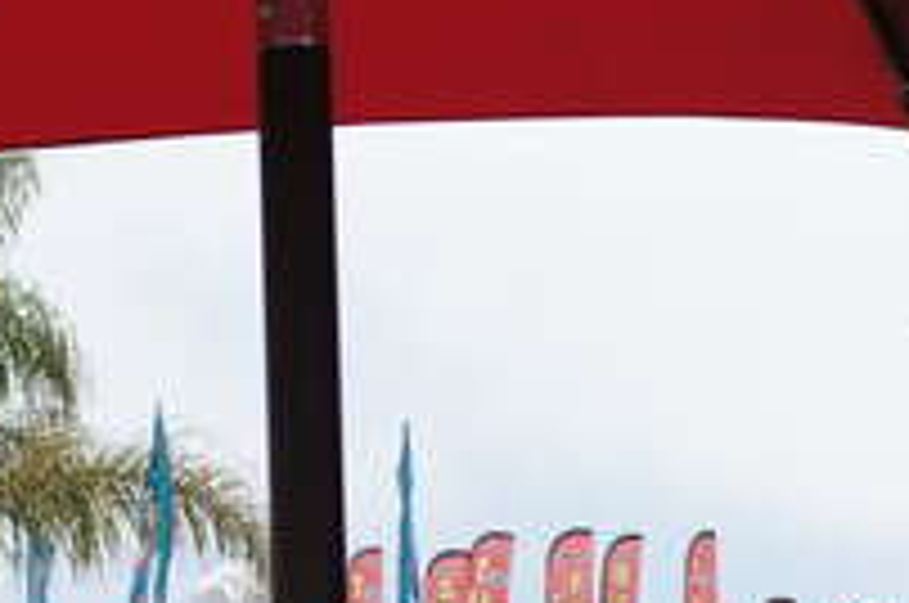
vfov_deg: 7.9
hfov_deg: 12.0
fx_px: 4311
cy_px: 734
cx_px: 292
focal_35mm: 171
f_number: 6.3
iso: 100
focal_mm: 30
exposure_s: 1/400
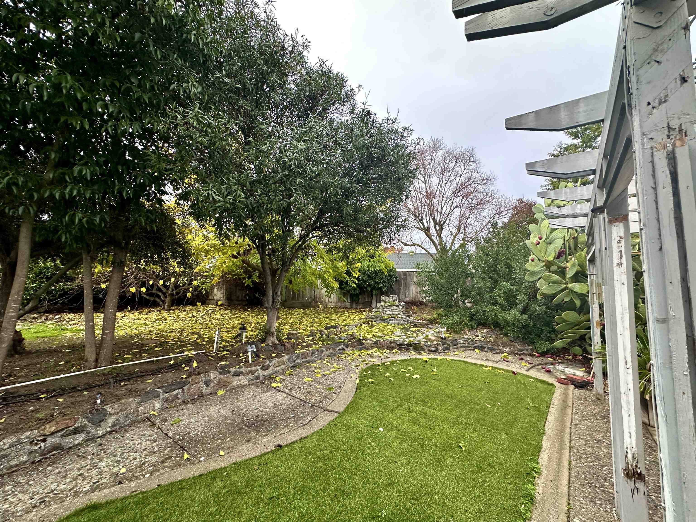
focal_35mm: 14
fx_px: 281
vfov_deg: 85.7
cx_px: 348
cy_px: 261
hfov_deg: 102.1
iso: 160
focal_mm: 2.22
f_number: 2.2
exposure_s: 1/99
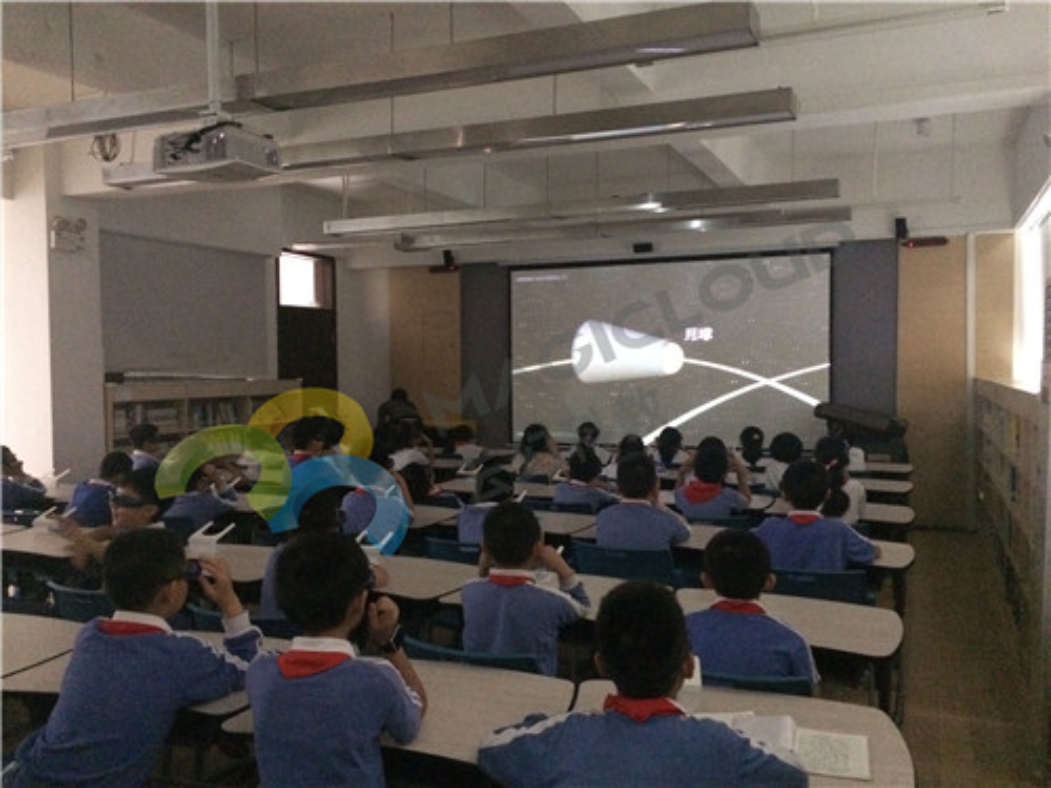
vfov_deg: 48.2
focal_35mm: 29
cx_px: 526
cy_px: 394
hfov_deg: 61.7
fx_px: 880
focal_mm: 4.15
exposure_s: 1/17
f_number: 2.2
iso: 1000
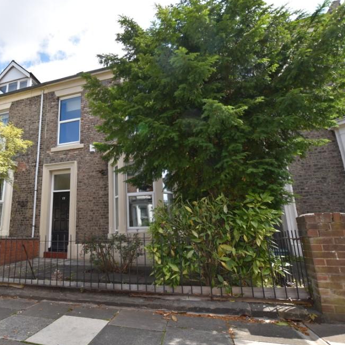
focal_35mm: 20
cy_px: 178
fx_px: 226
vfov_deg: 74.8
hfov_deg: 71.5
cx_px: 102
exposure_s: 1/160
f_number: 6.3
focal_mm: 10
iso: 100
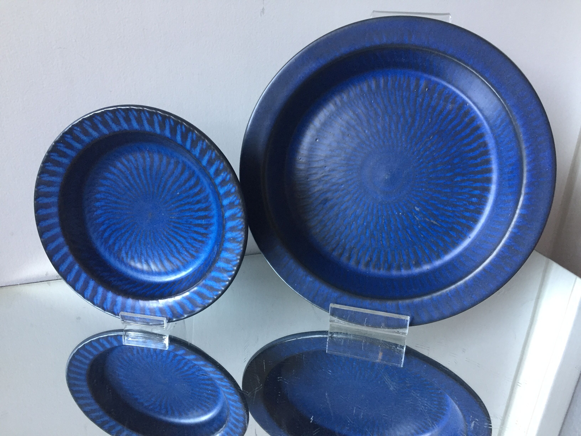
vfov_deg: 48.2
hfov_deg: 61.7
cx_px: 290
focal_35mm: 29
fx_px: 487
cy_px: 218
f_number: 2.2
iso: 160
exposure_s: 1/33
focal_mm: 4.15
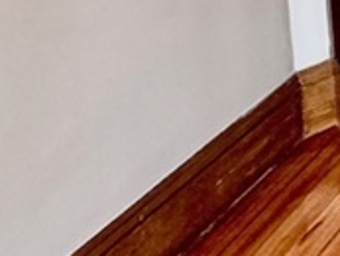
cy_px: -345
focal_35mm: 83
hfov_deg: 14.8
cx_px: 814
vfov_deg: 13.4
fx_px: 816
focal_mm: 2.22
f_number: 2.2
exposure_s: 1/99
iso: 320
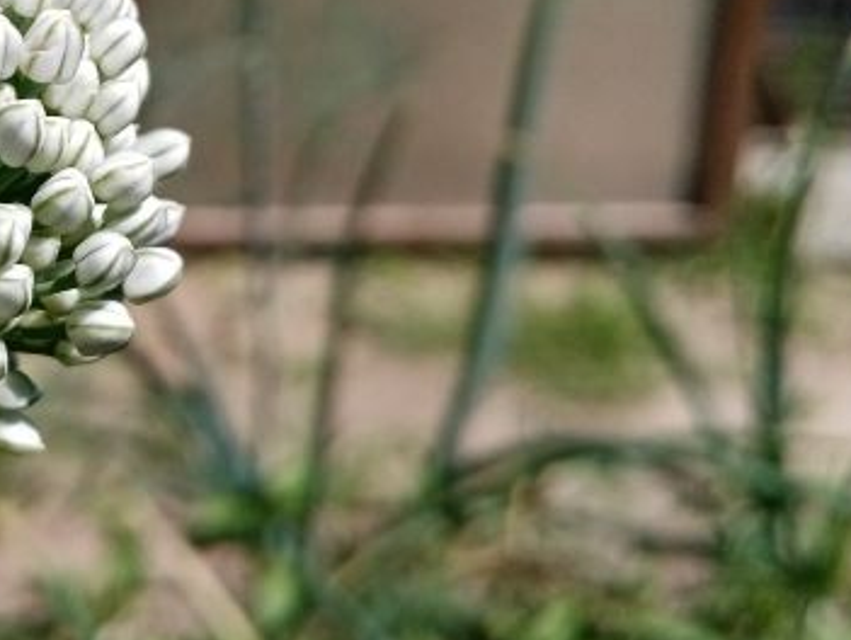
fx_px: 1329
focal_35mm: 54
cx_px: 102
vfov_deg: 26.5
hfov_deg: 33.8
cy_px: 108
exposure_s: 1/1792
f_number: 1.8
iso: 115
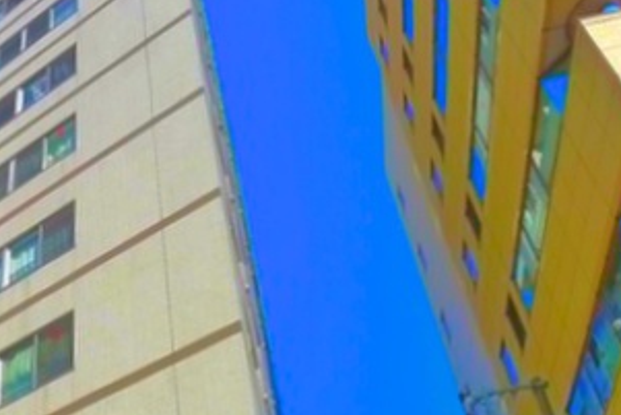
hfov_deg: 33.3
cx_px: 107
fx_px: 1001
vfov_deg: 21.9
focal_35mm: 58
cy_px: 479
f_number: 4.5
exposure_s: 1/800
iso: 400
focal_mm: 5.1
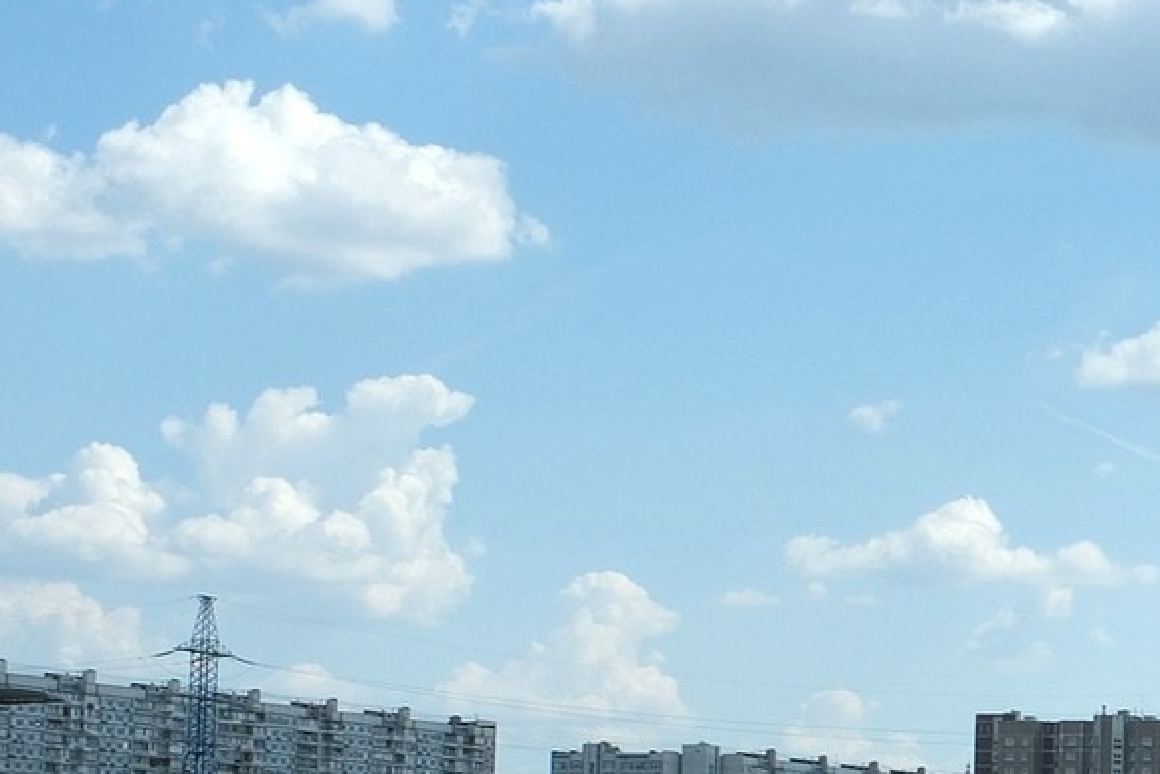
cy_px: 886
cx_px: 1552
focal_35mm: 118
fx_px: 3803
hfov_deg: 16.3
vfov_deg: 11.4
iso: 250
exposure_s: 1/1600
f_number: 5.6
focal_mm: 18
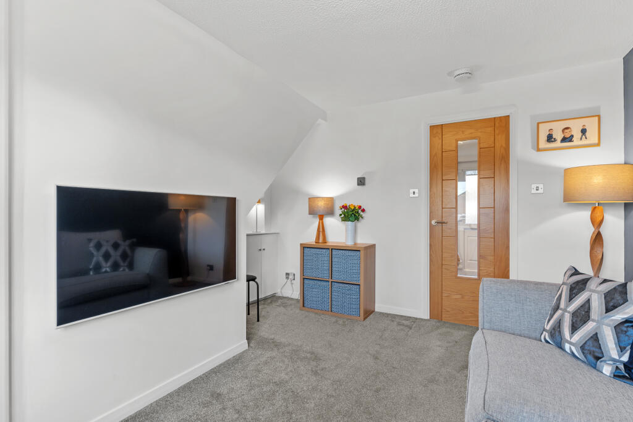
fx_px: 299
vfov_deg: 70.5
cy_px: 211
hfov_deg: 93.3
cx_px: 316
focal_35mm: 17
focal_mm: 17
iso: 250
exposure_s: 1/3
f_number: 7.1
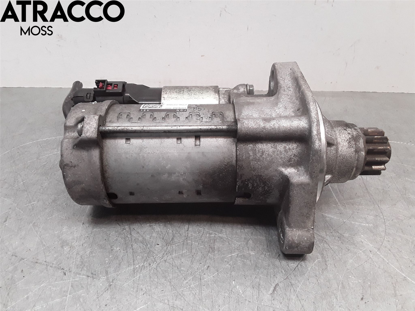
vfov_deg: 49.7
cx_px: 208
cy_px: 156
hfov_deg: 63.4
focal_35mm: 28
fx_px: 336
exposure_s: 1/100
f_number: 1.9
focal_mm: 2.91
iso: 100
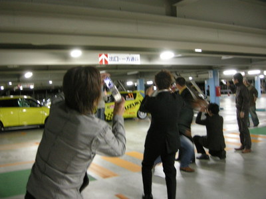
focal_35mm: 36
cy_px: 100
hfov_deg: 51.4
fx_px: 277
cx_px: 133
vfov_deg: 39.7
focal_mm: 7.5
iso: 400
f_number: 2.7
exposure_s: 1/8.2
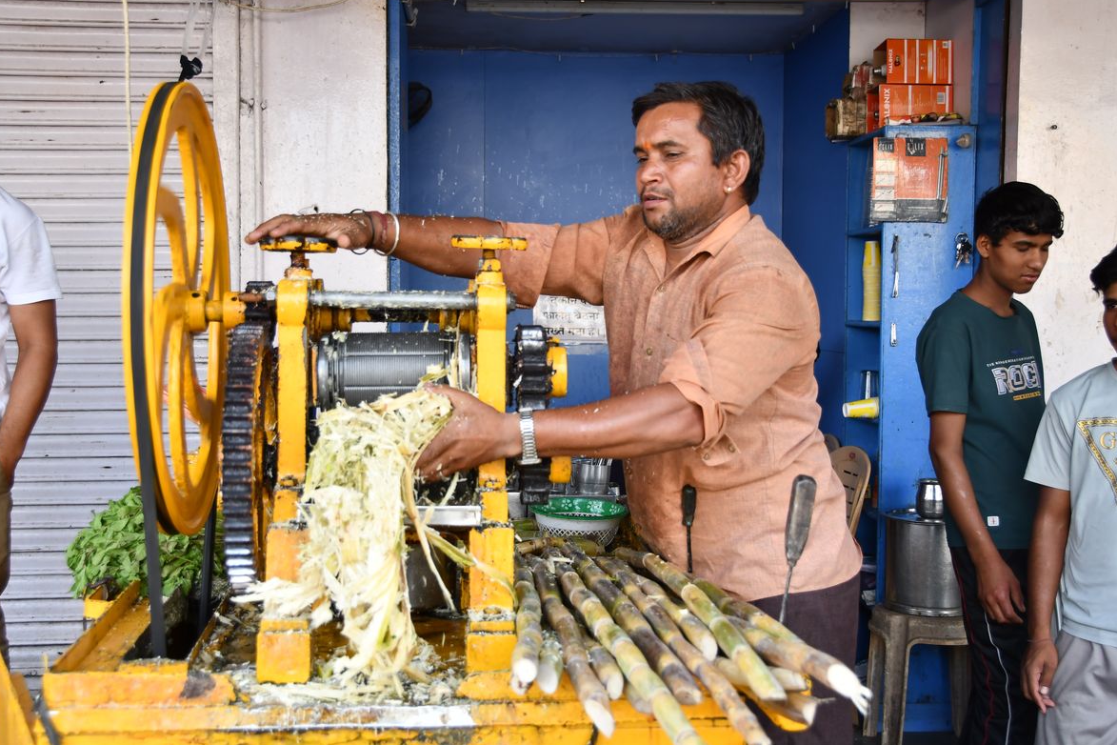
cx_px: 563
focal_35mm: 44
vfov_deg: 30.5
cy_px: 370
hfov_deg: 44.5
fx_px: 1365
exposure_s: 1/250
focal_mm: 29
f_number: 4
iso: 500
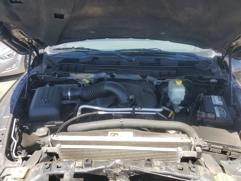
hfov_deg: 67.3
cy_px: 90
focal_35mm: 26
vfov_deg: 53.1
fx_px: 181
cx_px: 120
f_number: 1.5
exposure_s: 1/833
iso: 50
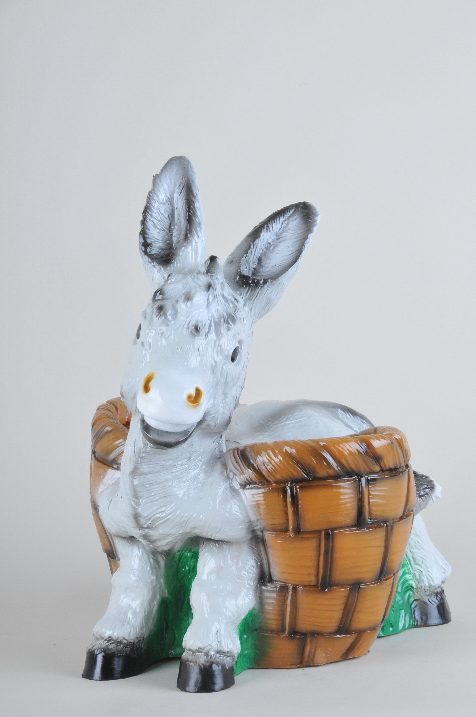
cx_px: 238
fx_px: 3877
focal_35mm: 195
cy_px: 358
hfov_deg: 7.0
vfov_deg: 10.6
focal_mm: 130
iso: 400
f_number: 18
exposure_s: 1/160
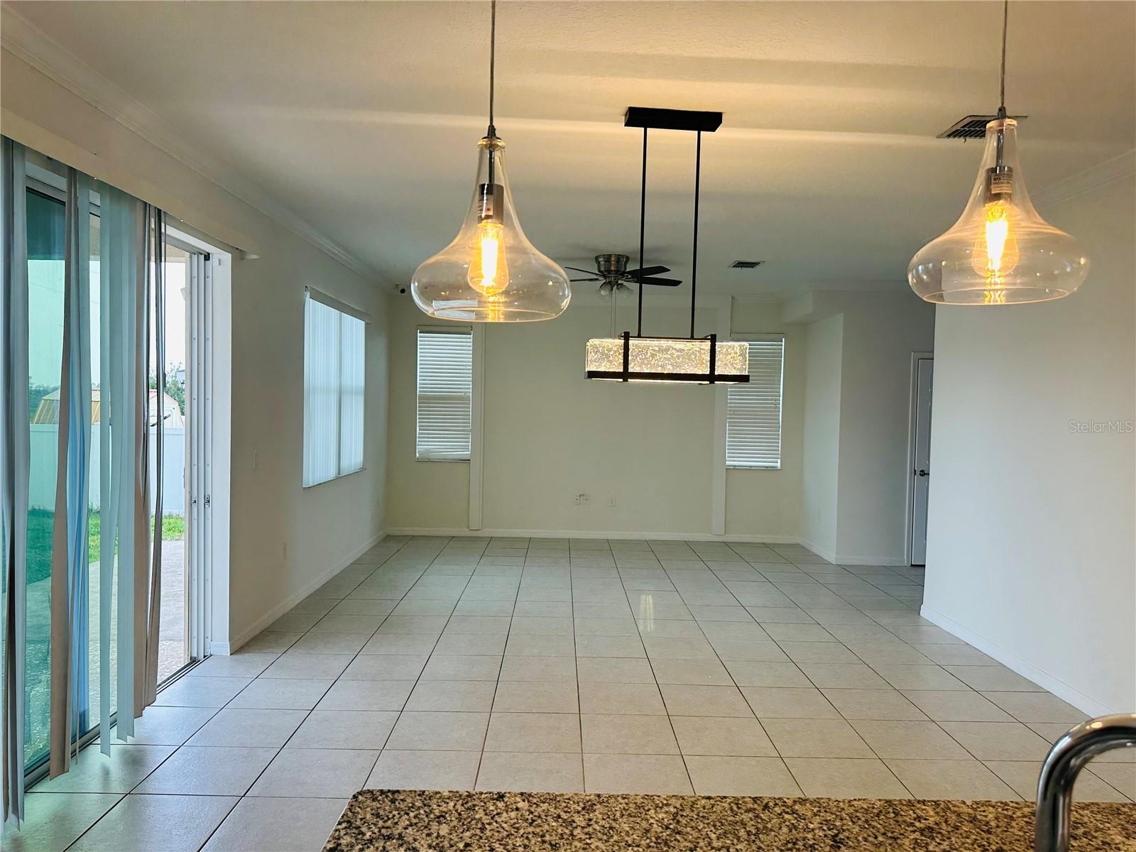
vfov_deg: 56.8
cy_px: 426
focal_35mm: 24
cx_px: 568
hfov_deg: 71.6
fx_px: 788
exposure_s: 1/120
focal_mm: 6.86
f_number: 1.78
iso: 160
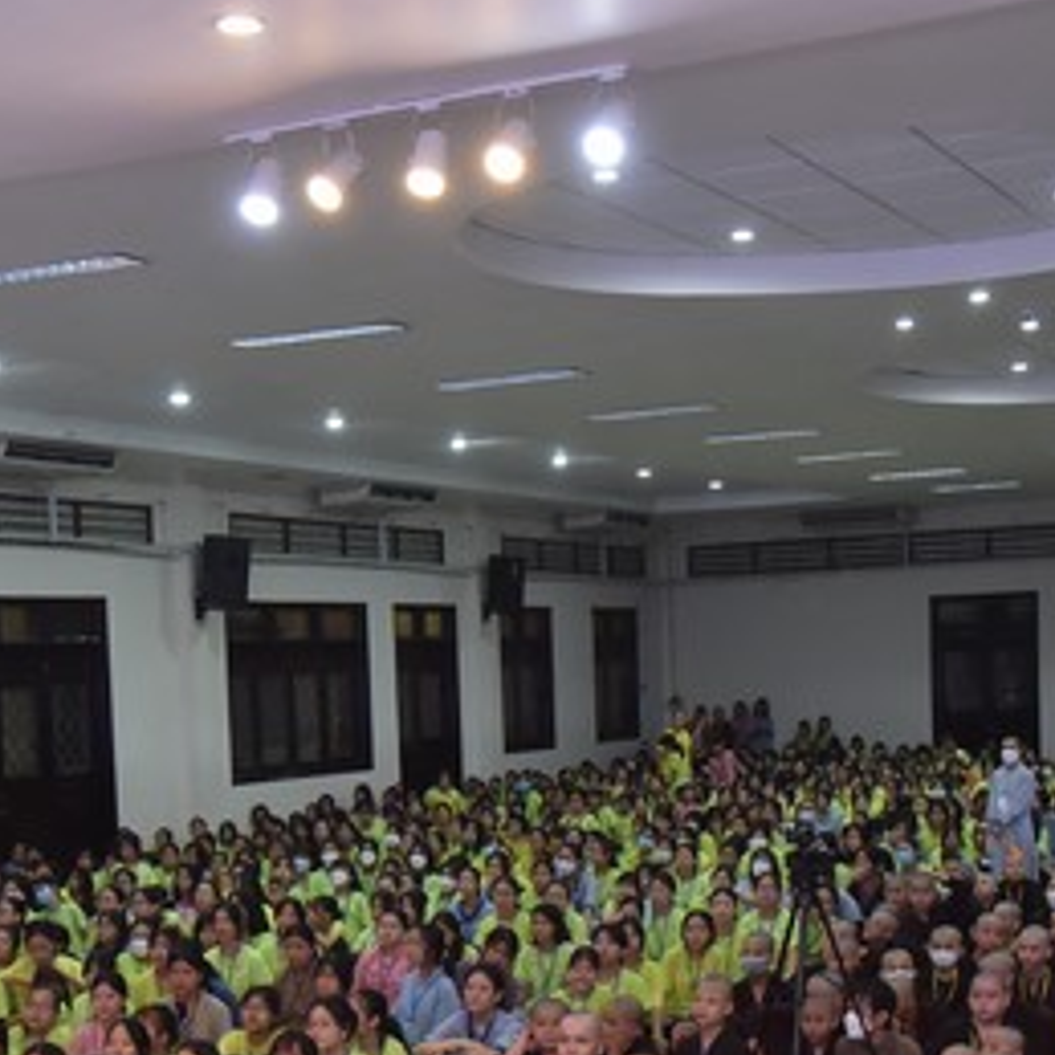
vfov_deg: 26.5
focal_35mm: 64
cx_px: 525
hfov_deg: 26.9
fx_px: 2207
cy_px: 819
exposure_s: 1/160
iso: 2500
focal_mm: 30
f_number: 5.6
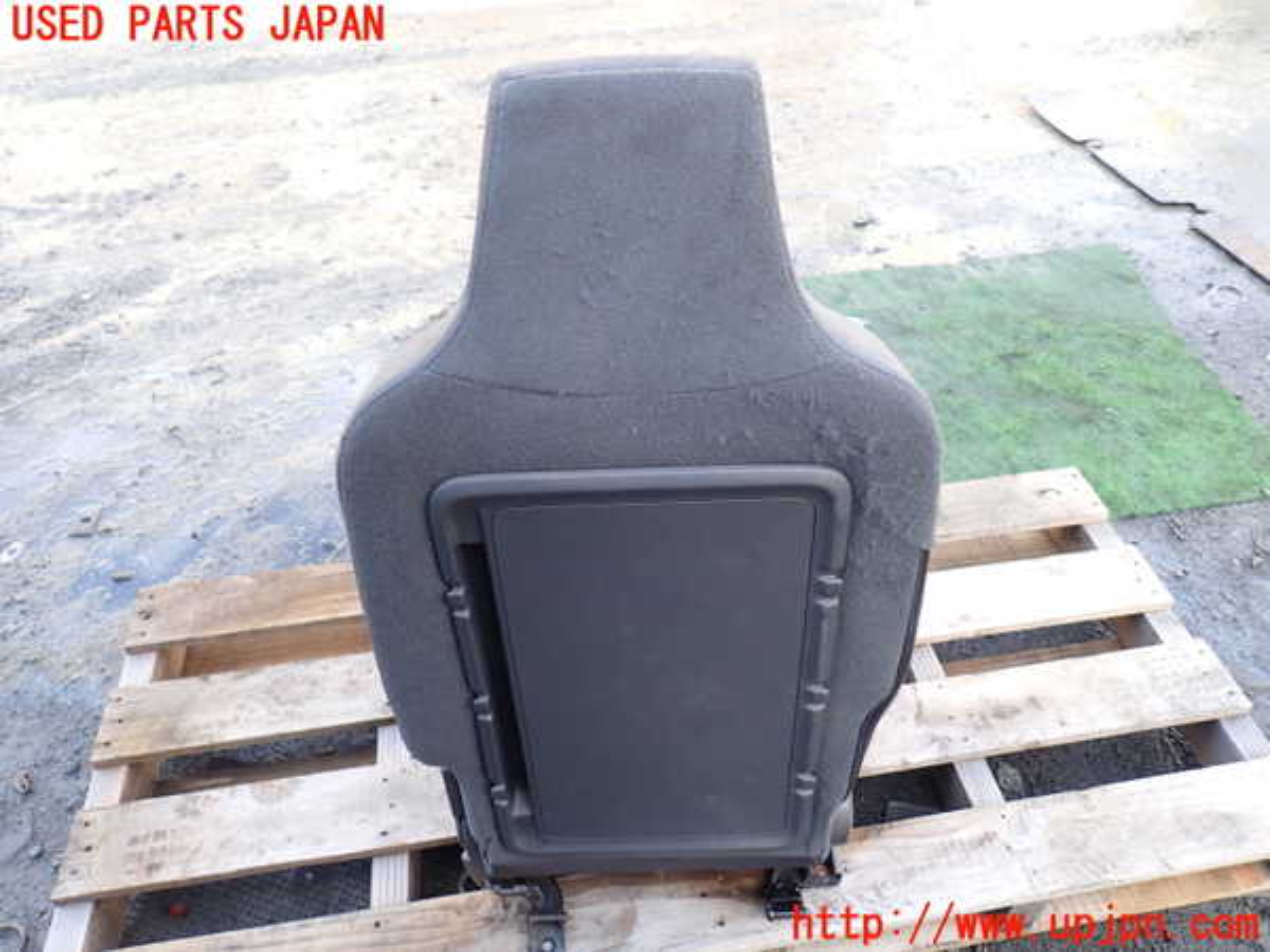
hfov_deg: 69.4
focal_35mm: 25
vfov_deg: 54.9
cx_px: 635
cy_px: 476
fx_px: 917
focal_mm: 4.5
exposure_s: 1/125
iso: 100
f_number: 2.8
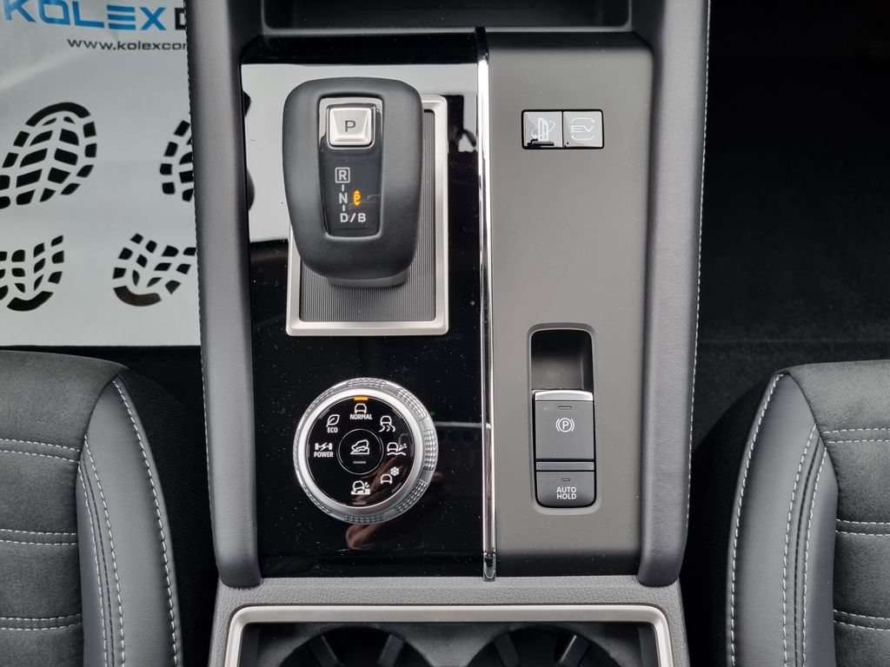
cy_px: 334
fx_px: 668
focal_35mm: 26
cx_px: 445
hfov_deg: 67.3
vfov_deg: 53.1
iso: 160
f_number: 1.8
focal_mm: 5.4
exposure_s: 1/40
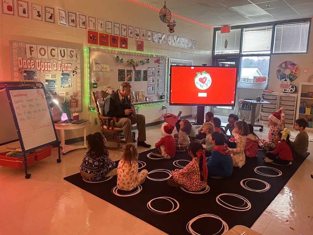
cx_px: 167
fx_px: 253
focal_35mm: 28
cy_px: 109
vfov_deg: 49.7
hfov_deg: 63.4
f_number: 1.5
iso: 400
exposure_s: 1/60
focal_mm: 5.7
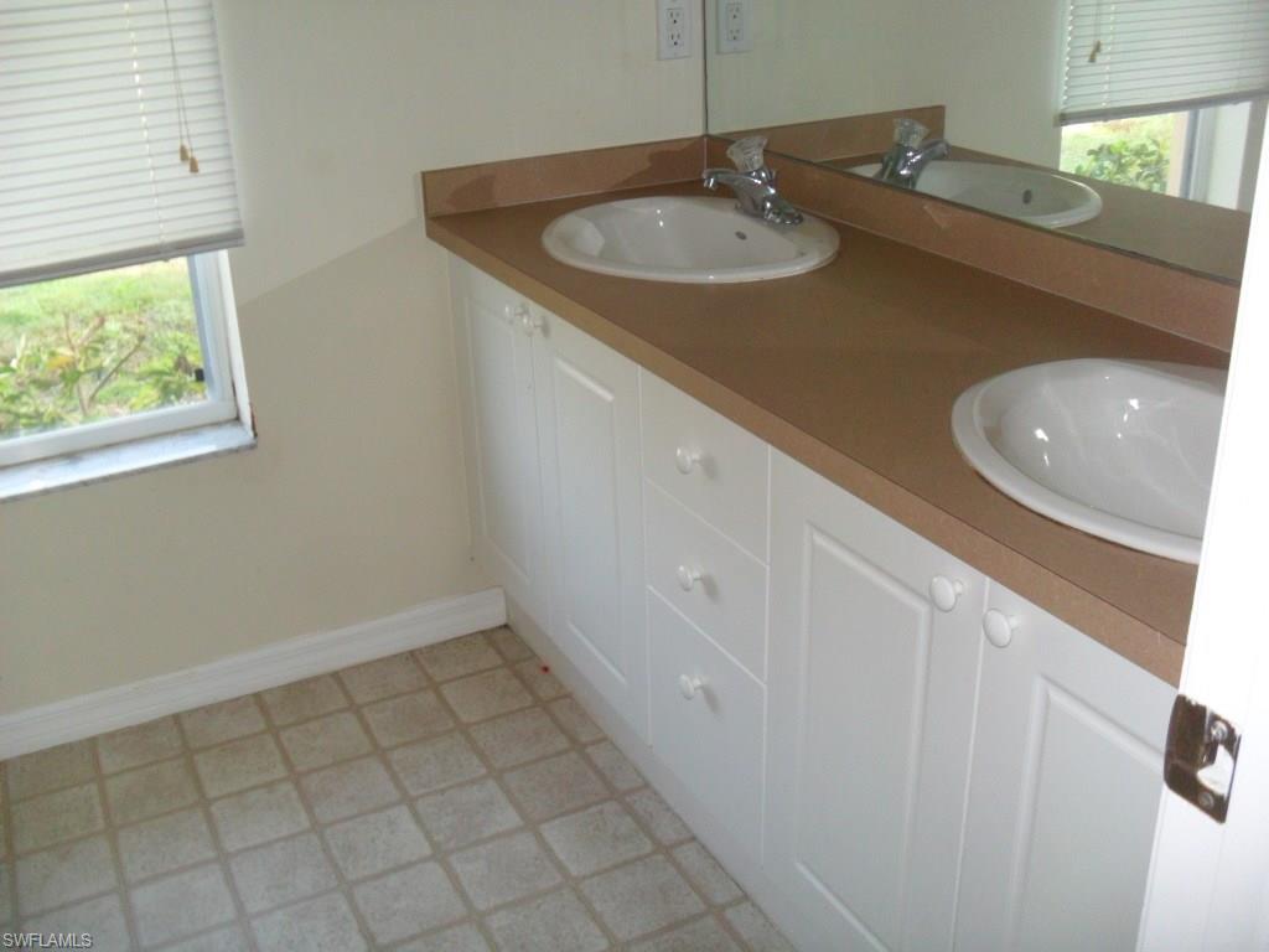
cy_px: 476
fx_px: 1283
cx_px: 634
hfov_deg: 52.6
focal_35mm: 35
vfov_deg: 40.7
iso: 200
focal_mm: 6.3
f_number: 3
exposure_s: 1/45
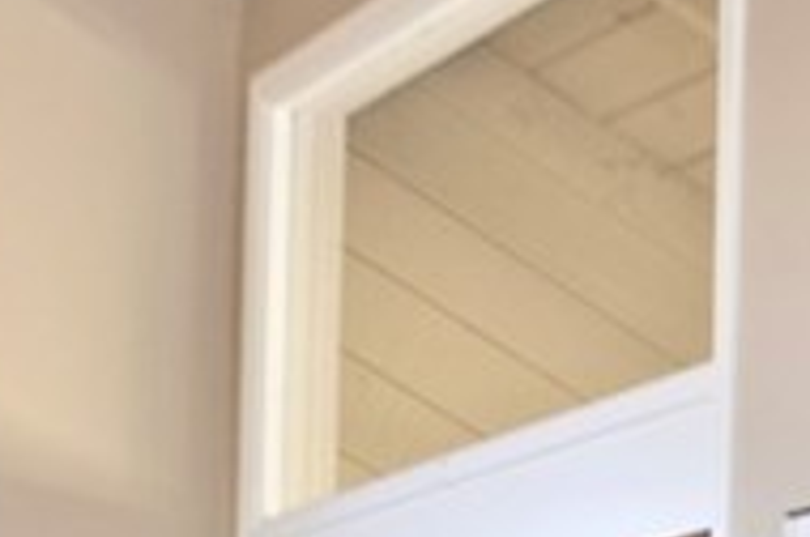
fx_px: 3998
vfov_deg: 7.4
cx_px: 1027
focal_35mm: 178
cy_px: 1104
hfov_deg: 11.3
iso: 220
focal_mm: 22
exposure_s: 1/30
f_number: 3.8
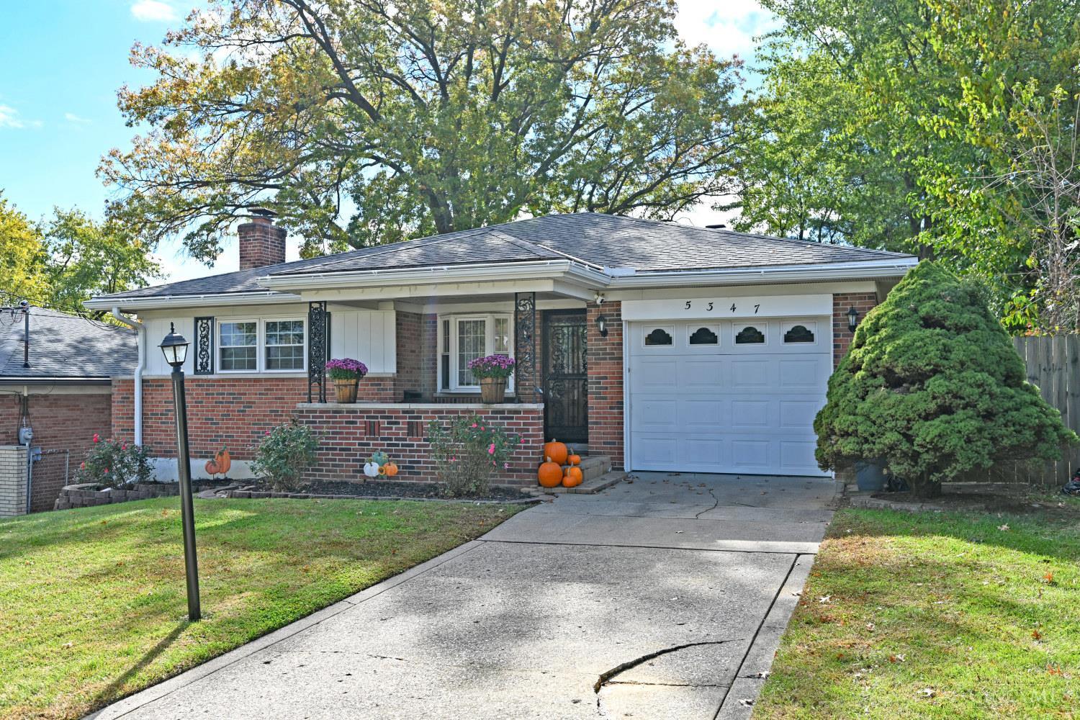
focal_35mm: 30
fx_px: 900
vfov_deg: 43.6
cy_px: 360
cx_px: 540
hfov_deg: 61.9
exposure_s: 1/250
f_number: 5.6
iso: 100
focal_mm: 30
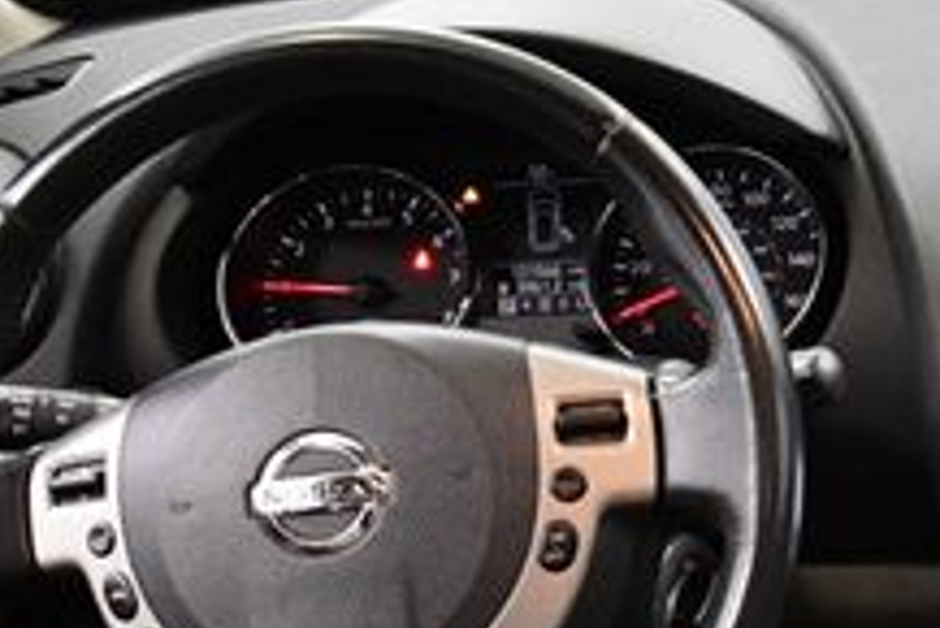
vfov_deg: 12.9
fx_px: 2770
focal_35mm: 106
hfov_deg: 18.1
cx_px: 1200
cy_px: 502
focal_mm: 18
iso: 3200
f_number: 3.5
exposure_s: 1/125
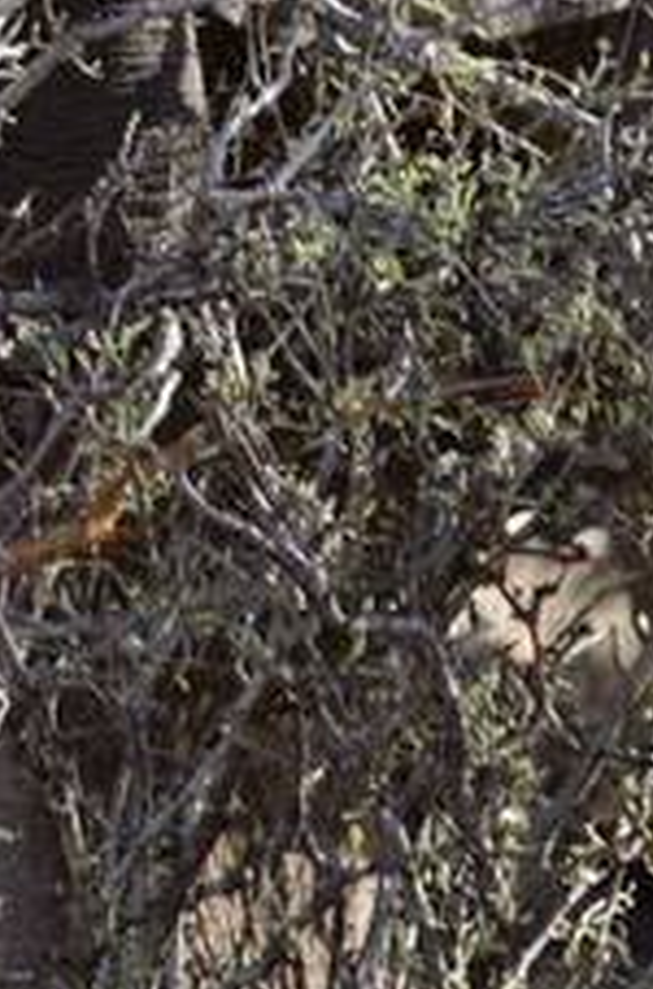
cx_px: -259
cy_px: -305
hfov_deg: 0.9
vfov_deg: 1.4
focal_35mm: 1528
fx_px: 41827
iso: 280
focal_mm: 330
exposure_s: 1/500
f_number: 5.3
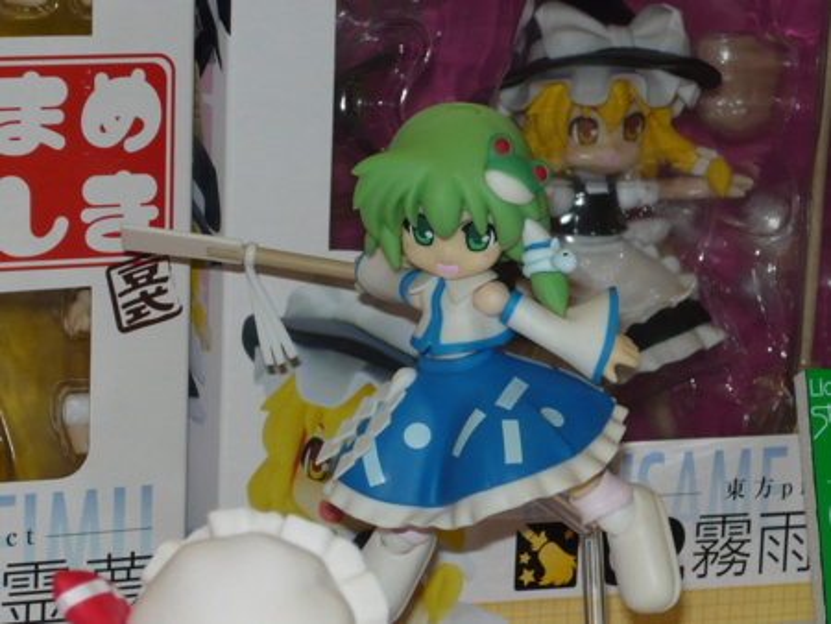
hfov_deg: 12.3
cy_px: 312
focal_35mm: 160
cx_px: 416
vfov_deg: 9.3
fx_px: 3843
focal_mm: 16.5
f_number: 5.1
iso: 100
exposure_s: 1/60
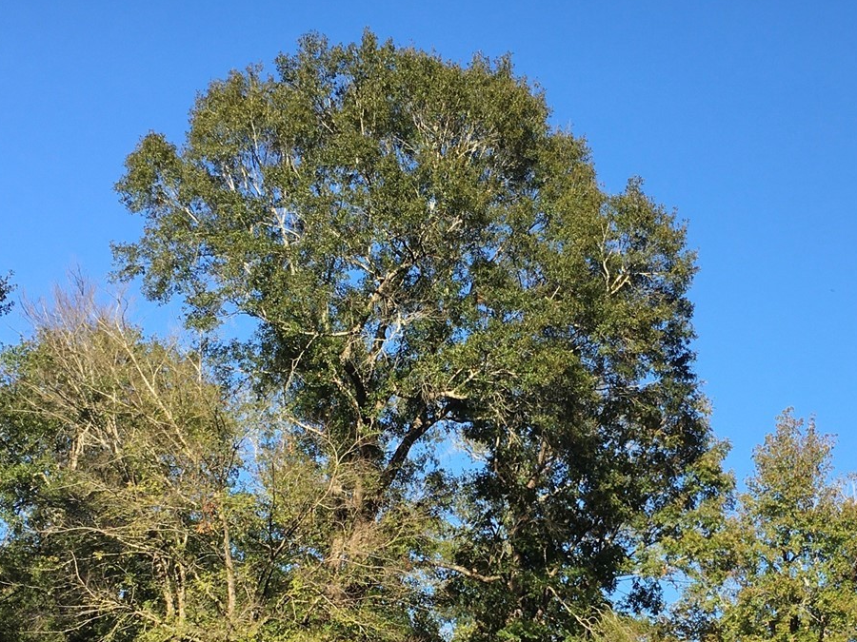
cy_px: 528
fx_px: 1634
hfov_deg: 29.2
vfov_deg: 21.9
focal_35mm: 66
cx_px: 566
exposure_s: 1/777
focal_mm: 4.15
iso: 25
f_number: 2.2
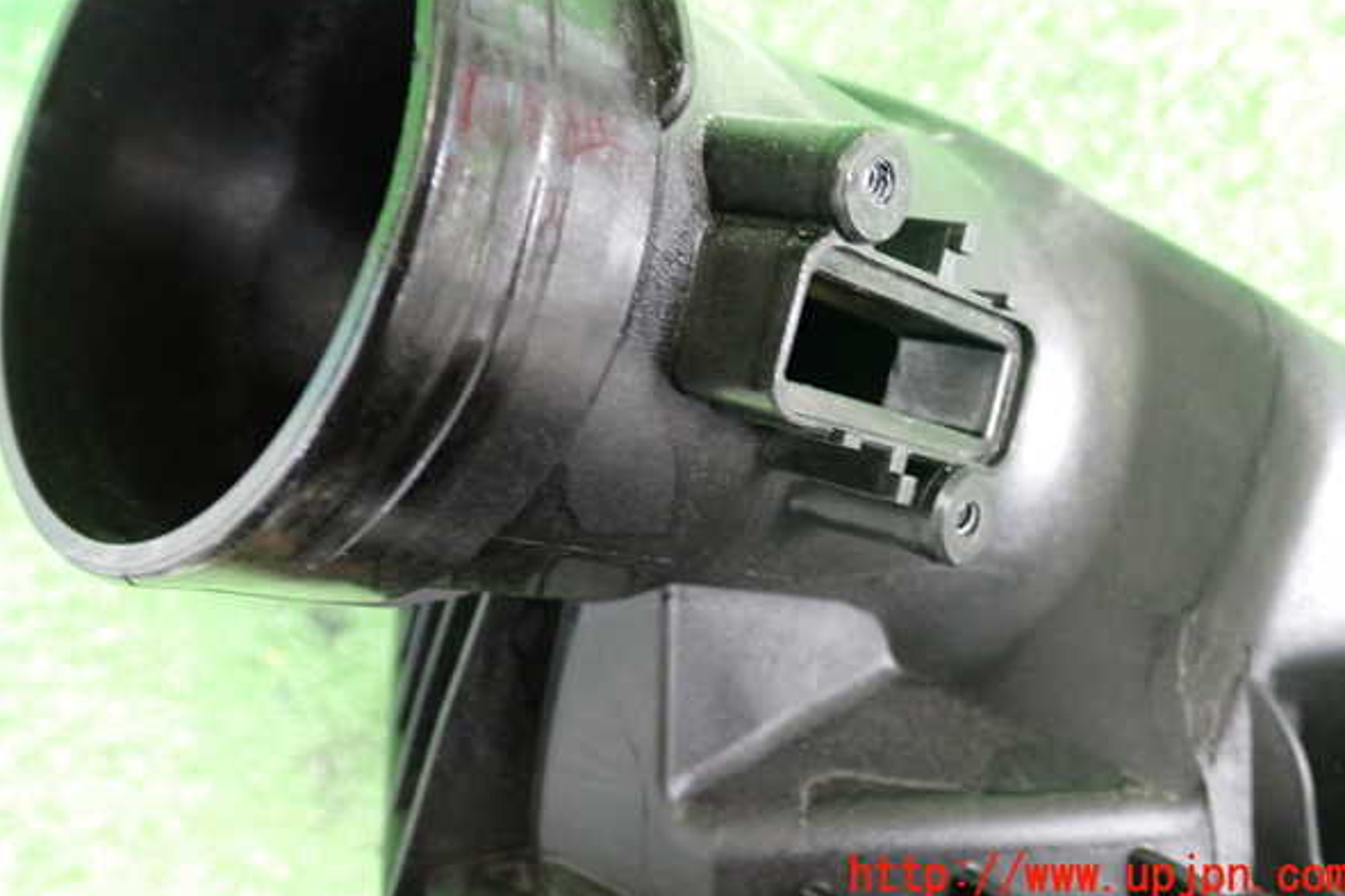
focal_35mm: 38
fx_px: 1420
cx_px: 680
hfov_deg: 50.7
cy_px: 393
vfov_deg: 35.0
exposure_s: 1/40
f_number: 2.5
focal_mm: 6.37
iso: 800
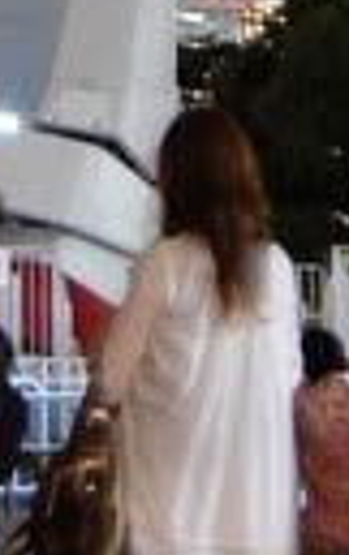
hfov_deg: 5.4
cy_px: -508
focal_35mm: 242
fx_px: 3671
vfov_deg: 8.3
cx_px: 37
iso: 400
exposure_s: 4
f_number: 4.5
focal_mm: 32
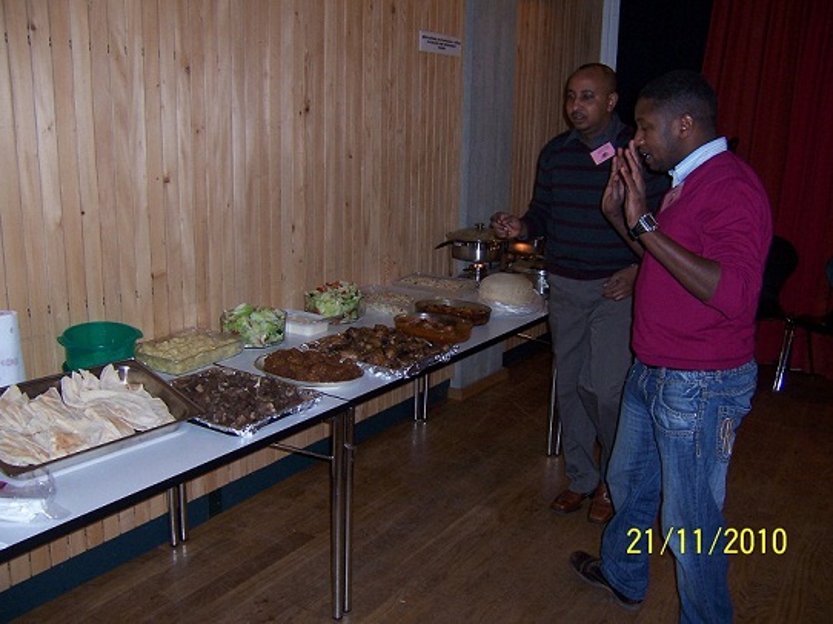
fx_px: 794
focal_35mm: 33
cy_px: 312
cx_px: 416
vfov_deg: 42.9
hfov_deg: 55.4
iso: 140
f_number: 2.8
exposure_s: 1/60
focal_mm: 5.5
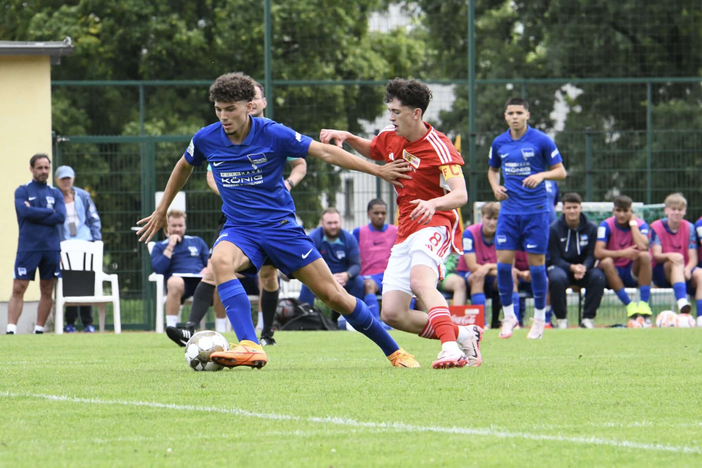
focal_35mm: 310
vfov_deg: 4.4
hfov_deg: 6.6
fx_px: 6044
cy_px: 234
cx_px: 351
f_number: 11
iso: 4000
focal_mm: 310
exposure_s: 1/1600
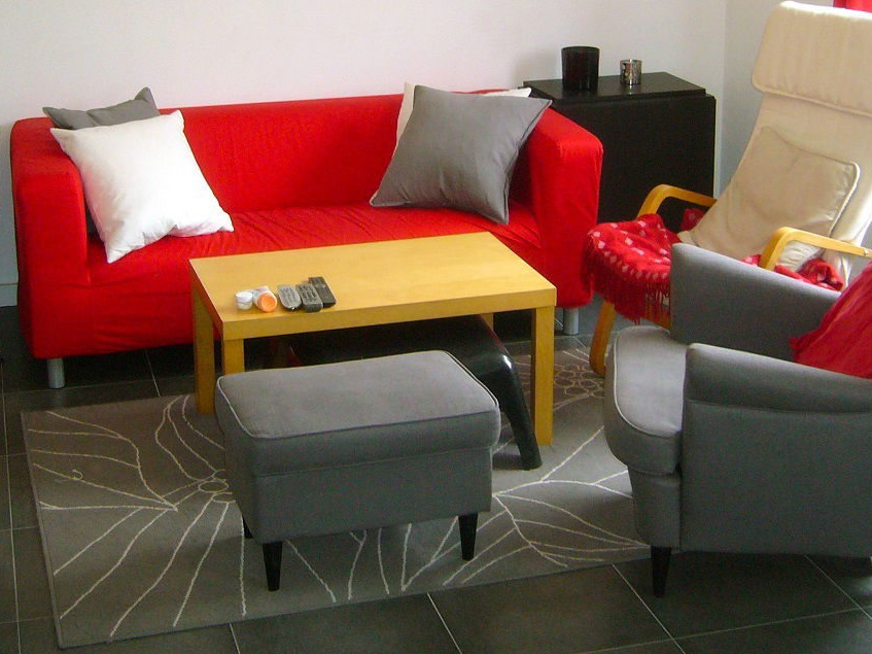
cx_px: 372
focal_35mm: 62
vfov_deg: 23.2
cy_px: 102
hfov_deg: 31.2
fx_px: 1562
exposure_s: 1/30
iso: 125
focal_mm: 5.8
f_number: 2.8
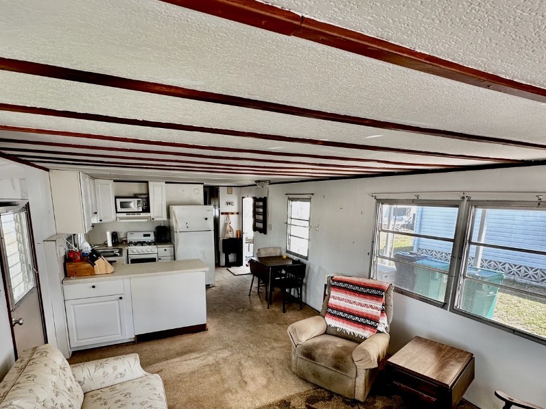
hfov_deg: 87.7
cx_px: 261
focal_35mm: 18
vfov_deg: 70.3
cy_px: 258
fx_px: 284
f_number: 2.2
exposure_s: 1/99
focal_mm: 2.22
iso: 100
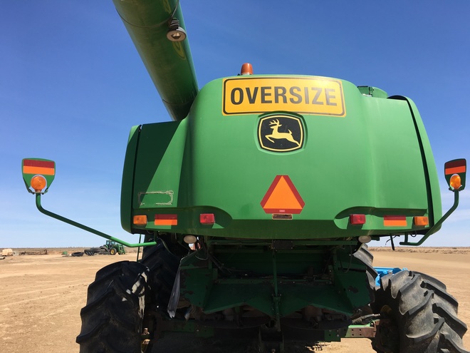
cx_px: 235
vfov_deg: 48.2
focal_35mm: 29
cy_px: 176
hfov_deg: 61.7
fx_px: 394
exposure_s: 1/1748
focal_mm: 4.15
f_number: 2.2
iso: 25
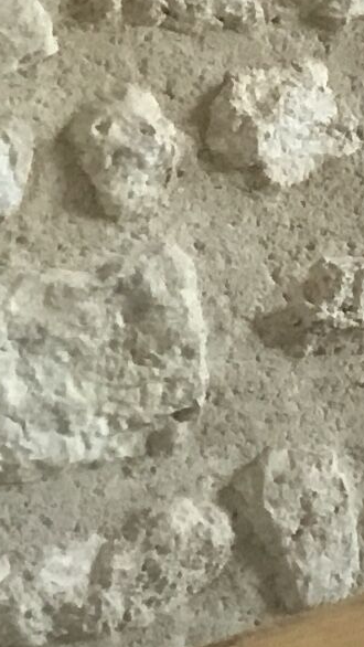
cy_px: 208
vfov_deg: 11.4
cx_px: 1527
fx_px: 3223
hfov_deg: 5.5
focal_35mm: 188
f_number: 2.4
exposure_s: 1/33
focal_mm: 3.3
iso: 100
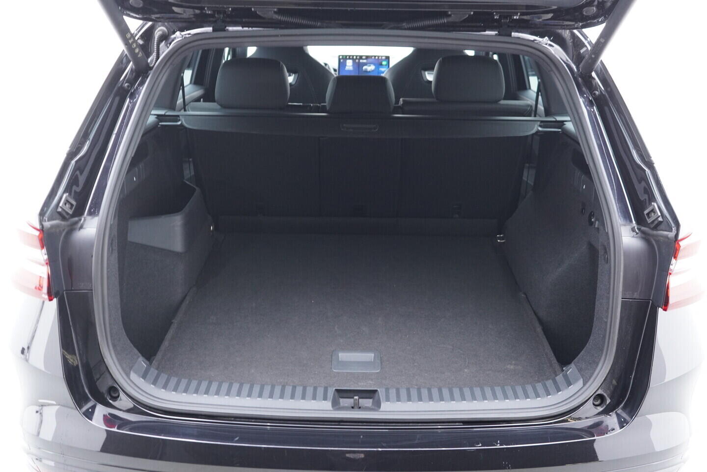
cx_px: 354
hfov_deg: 53.1
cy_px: 236
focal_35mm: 36
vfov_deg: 36.9
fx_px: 707
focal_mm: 24
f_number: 2.8
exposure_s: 1/40
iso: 1000
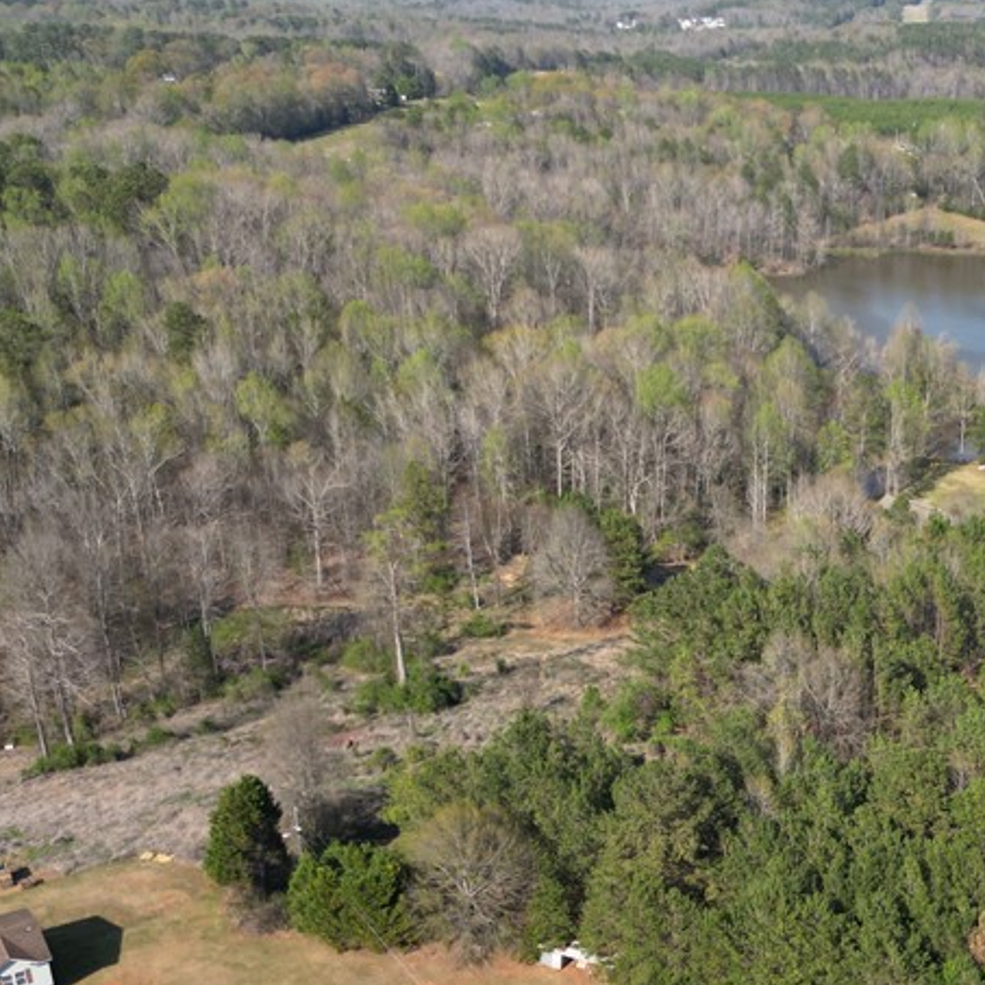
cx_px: 783
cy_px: 683
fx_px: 1545
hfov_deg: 34.3
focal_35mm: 48
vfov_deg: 34.9
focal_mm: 6.72
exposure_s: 1/2000
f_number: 1.7
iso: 100
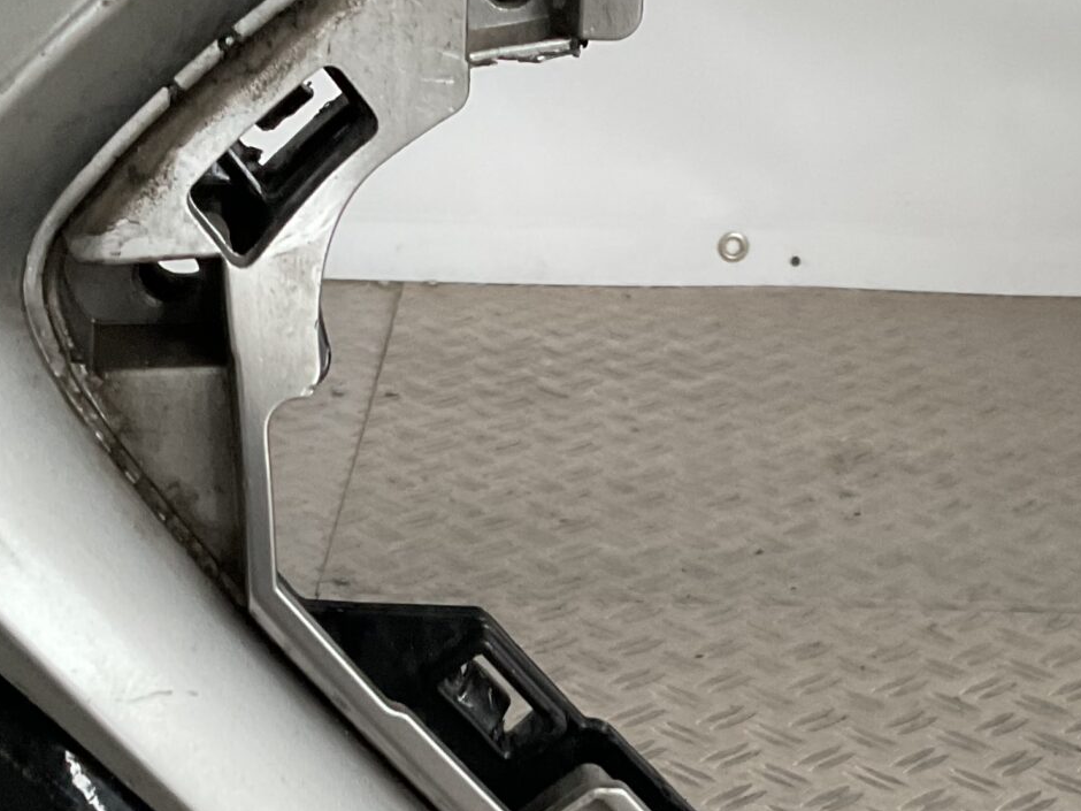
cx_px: 710
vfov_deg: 18.3
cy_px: 741
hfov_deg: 24.6
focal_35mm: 79
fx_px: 2467
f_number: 1.8
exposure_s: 1/40
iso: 200
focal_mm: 3
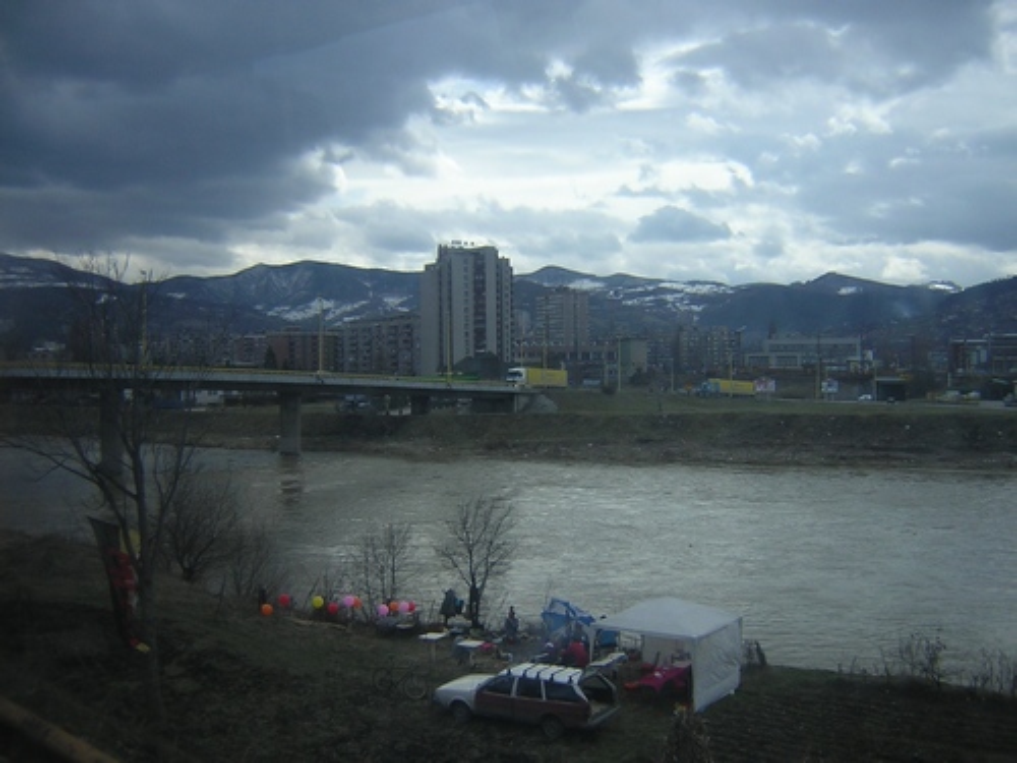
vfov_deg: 39.7
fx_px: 1058
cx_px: 508
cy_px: 382
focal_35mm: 36
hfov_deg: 51.4
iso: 100
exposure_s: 1/414
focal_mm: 4.7
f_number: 2.6
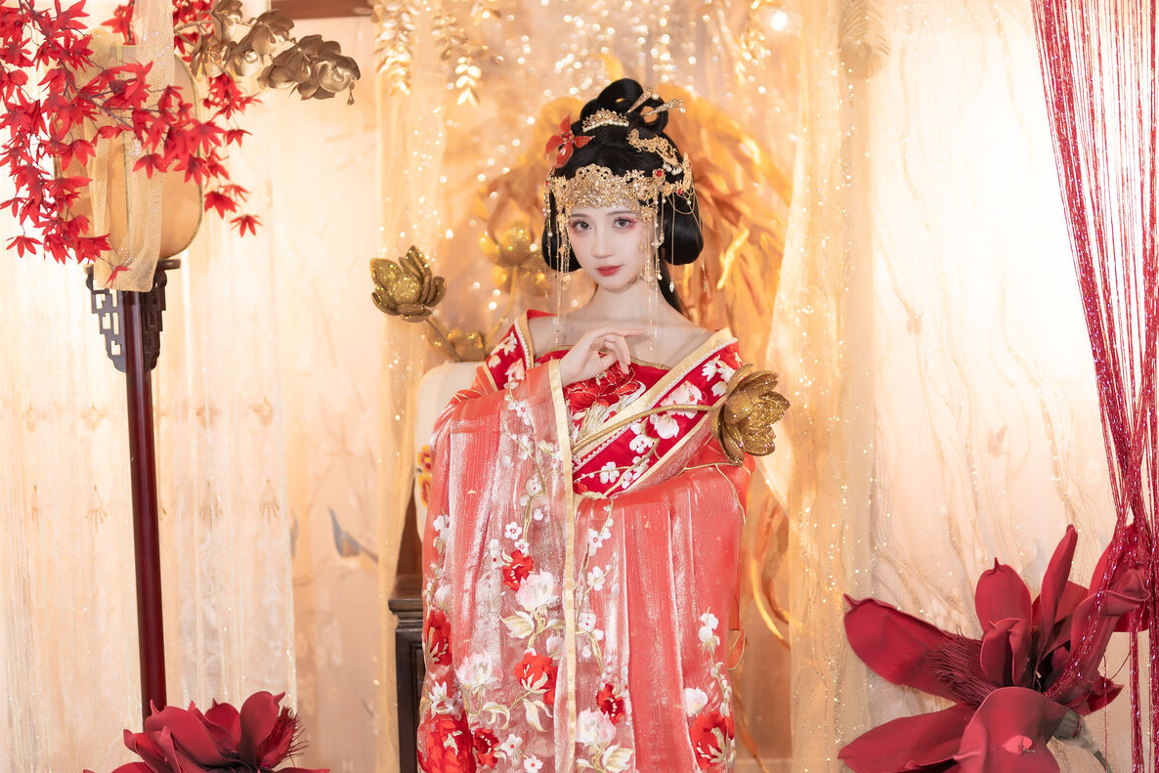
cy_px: 388
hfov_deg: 23.6
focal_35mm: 86
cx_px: 574
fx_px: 2769
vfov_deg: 15.9
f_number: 1.4
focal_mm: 85
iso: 100
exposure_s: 1/250
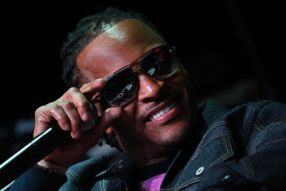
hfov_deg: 2.3
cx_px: 143
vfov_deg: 1.5
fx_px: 7147
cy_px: 96
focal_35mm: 900
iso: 3200
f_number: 6.3
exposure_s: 1/160
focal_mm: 600
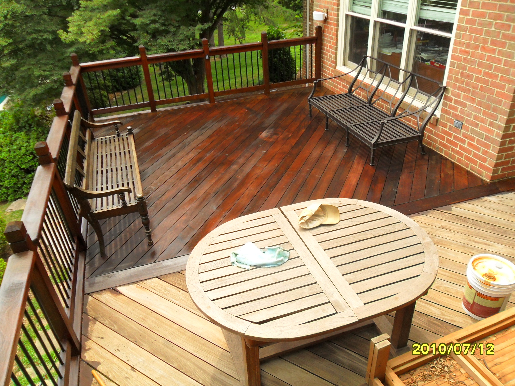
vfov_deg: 51.4
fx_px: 402
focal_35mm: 27
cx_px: 258
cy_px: 193
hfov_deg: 65.3
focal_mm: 4.9
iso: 100
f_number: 3.5
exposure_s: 1/250
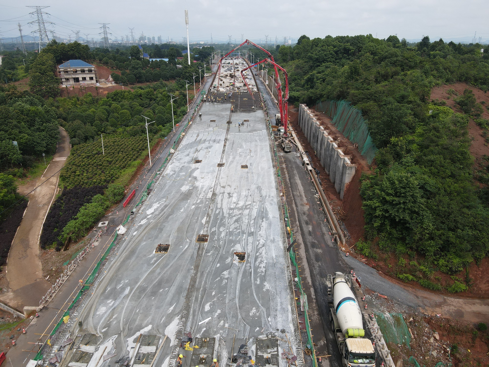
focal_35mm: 24
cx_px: 244
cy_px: 184
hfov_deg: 71.6
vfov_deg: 56.8
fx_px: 339
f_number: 2.8
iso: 100
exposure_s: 1/500
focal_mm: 4.5
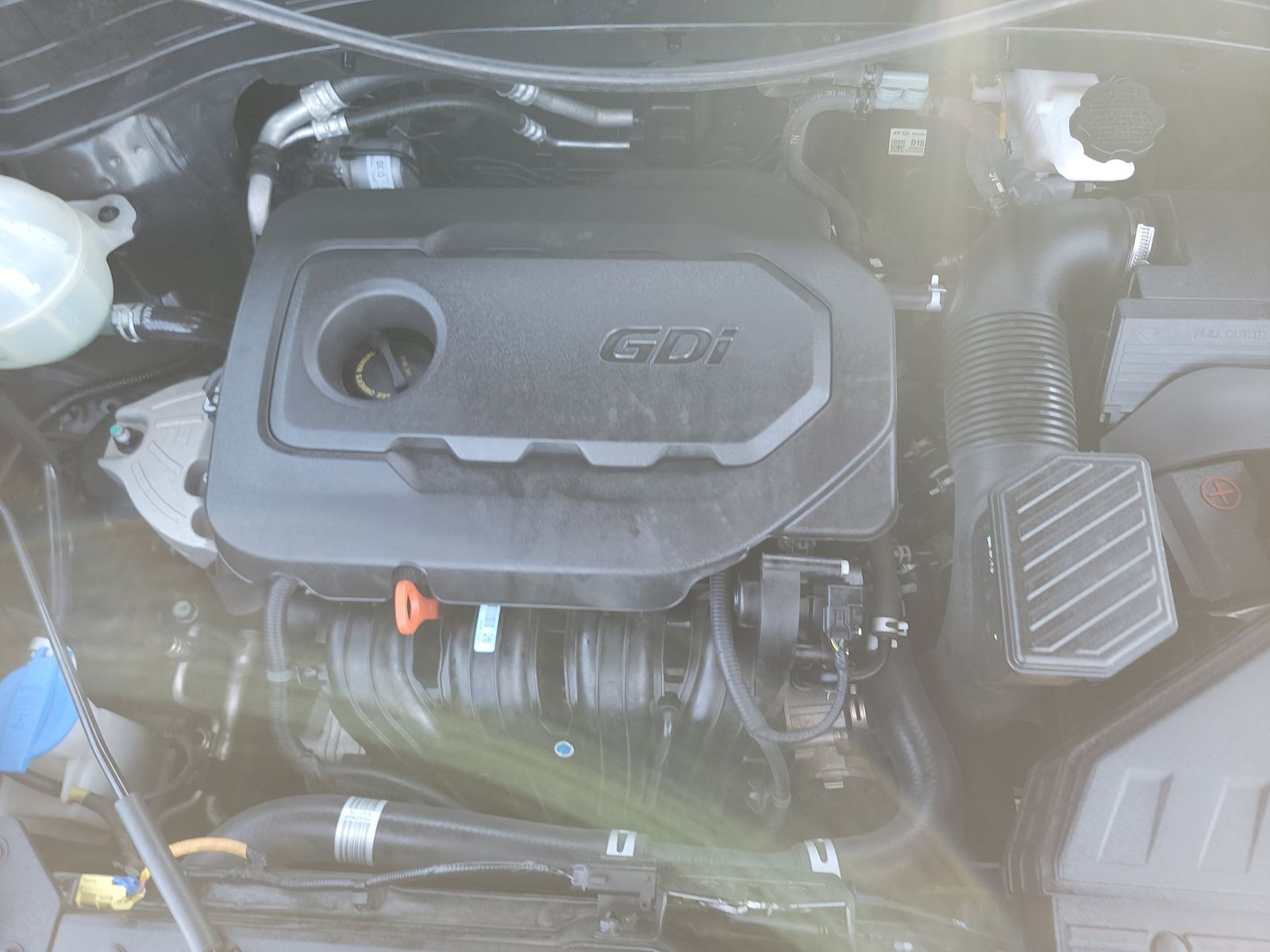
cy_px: 476
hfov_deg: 71.6
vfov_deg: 56.8
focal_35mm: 24
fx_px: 881
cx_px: 635
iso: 152
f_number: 1.8
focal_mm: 6.7
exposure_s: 1/59
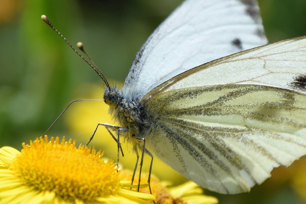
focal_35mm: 450
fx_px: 3825
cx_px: 153
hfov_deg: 4.6
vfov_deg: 3.1
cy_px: 102
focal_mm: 300
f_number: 7.1
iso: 200
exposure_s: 1/800
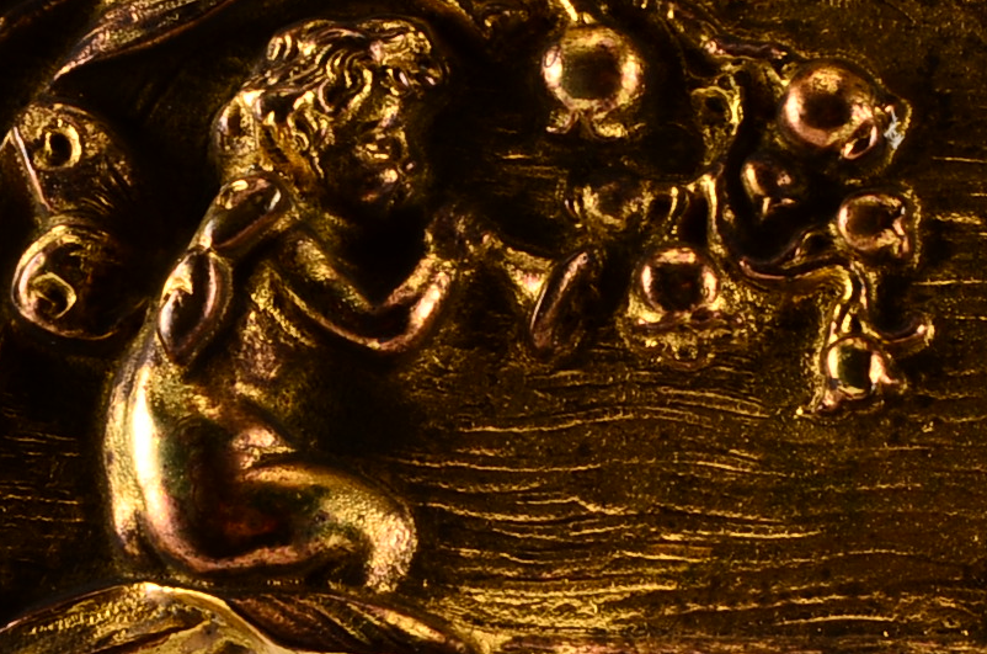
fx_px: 9453
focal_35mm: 346
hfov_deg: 6.0
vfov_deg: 4.0
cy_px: 204
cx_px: 593
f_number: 22
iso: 100
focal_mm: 75
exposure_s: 1/160
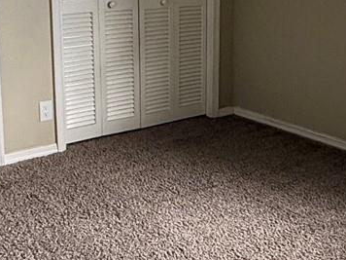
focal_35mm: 63
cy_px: 54
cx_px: 266
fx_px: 630
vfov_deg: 23.0
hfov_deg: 30.1
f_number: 2.2
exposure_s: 1/119
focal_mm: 2.22
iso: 200
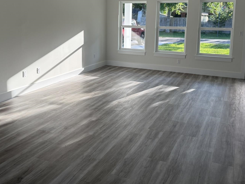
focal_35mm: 38
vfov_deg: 37.0
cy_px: 52
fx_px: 269
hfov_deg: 49.0
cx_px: 116
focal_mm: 6.76
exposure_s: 1/528
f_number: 1.78
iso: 100
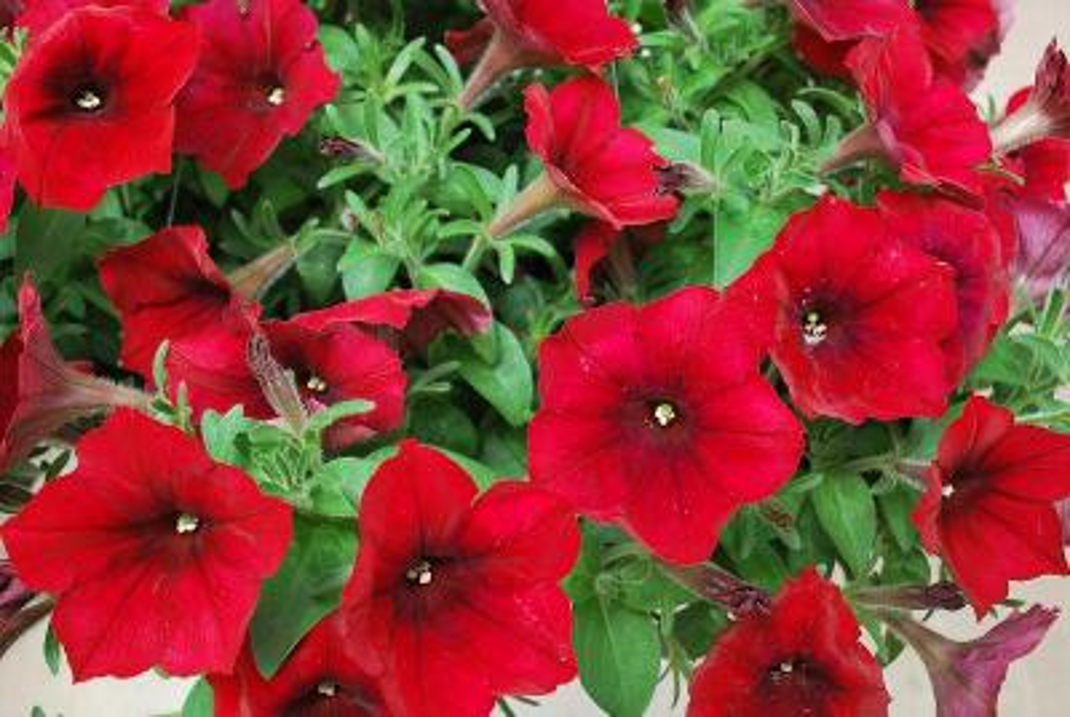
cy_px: 358
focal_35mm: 39
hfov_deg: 49.5
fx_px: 1161
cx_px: 535
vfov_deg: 34.3
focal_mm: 26
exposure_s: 1/60
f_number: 7.1
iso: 200
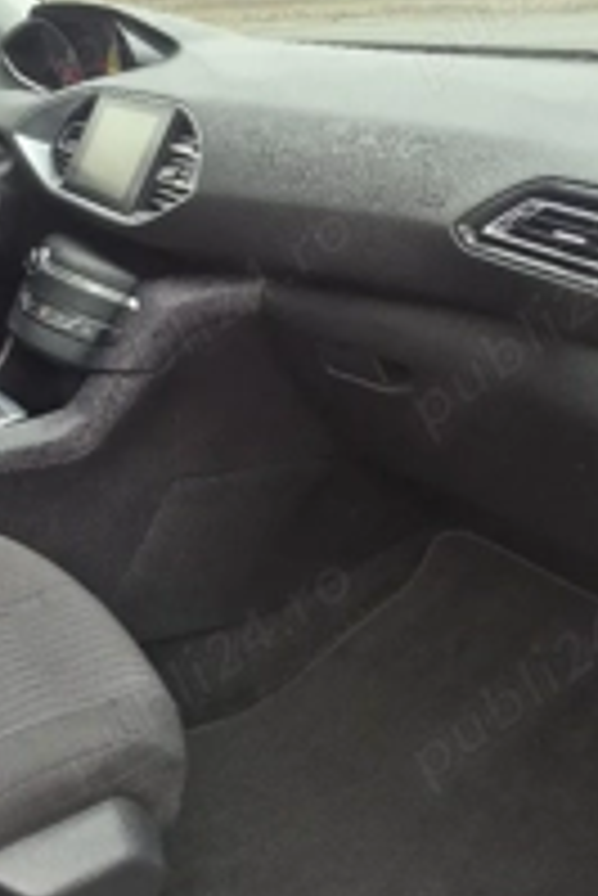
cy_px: 374
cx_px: -54
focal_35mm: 48
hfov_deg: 26.1
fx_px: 1194
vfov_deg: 41.0
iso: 125
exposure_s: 1/182
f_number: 1.8
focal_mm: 5.4
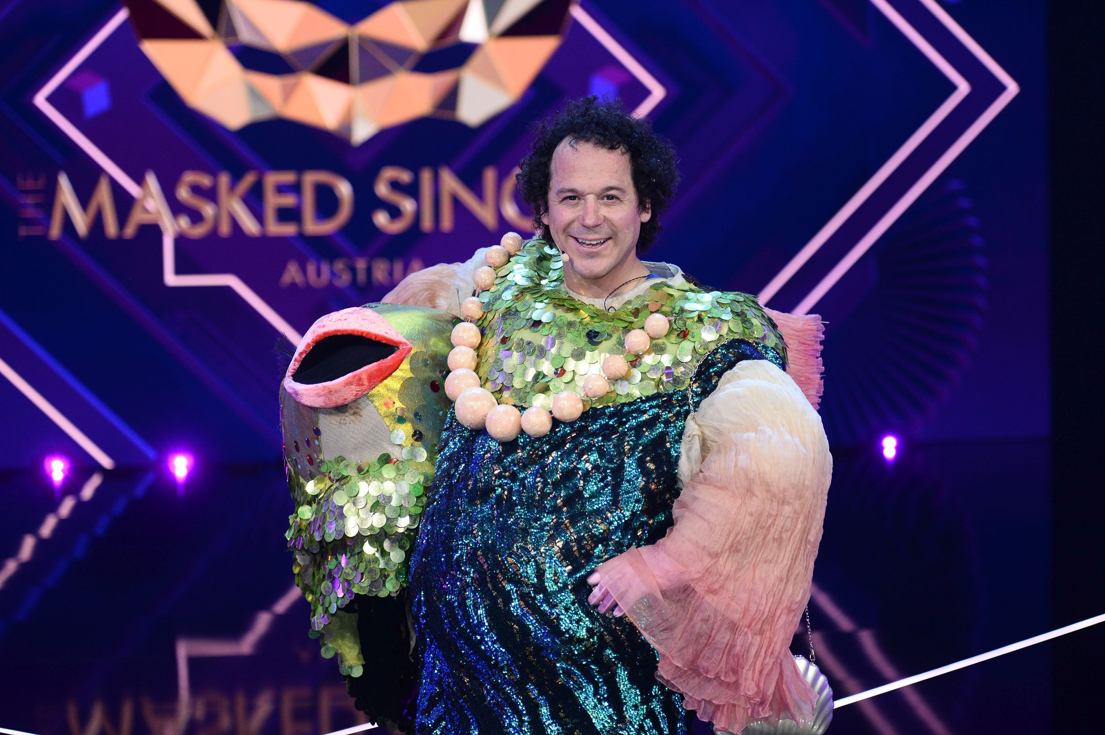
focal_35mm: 70
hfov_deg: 28.9
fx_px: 2147
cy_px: 368
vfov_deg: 19.4
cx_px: 552
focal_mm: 70
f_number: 2.8
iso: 2000
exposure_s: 1/250
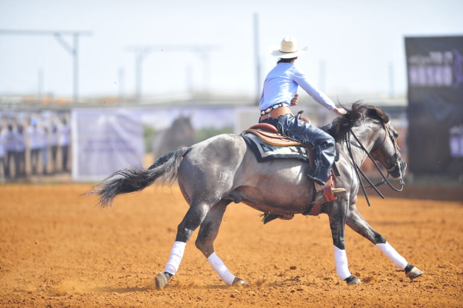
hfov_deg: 5.2
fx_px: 5141
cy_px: 154
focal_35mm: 400
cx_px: 232
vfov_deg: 3.4
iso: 400
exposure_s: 1/2500
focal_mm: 400
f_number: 3.5
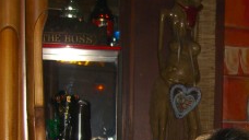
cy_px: 173
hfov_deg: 18.9
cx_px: 266
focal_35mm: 109
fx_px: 719
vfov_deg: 10.9
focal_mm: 7.9
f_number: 2.8
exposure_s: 1/60
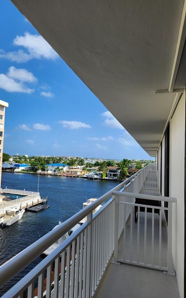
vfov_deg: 72.5
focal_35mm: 25
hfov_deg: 49.0
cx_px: 77
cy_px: 147
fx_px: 203
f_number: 1.8
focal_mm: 5.4
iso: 20
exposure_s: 1/1789
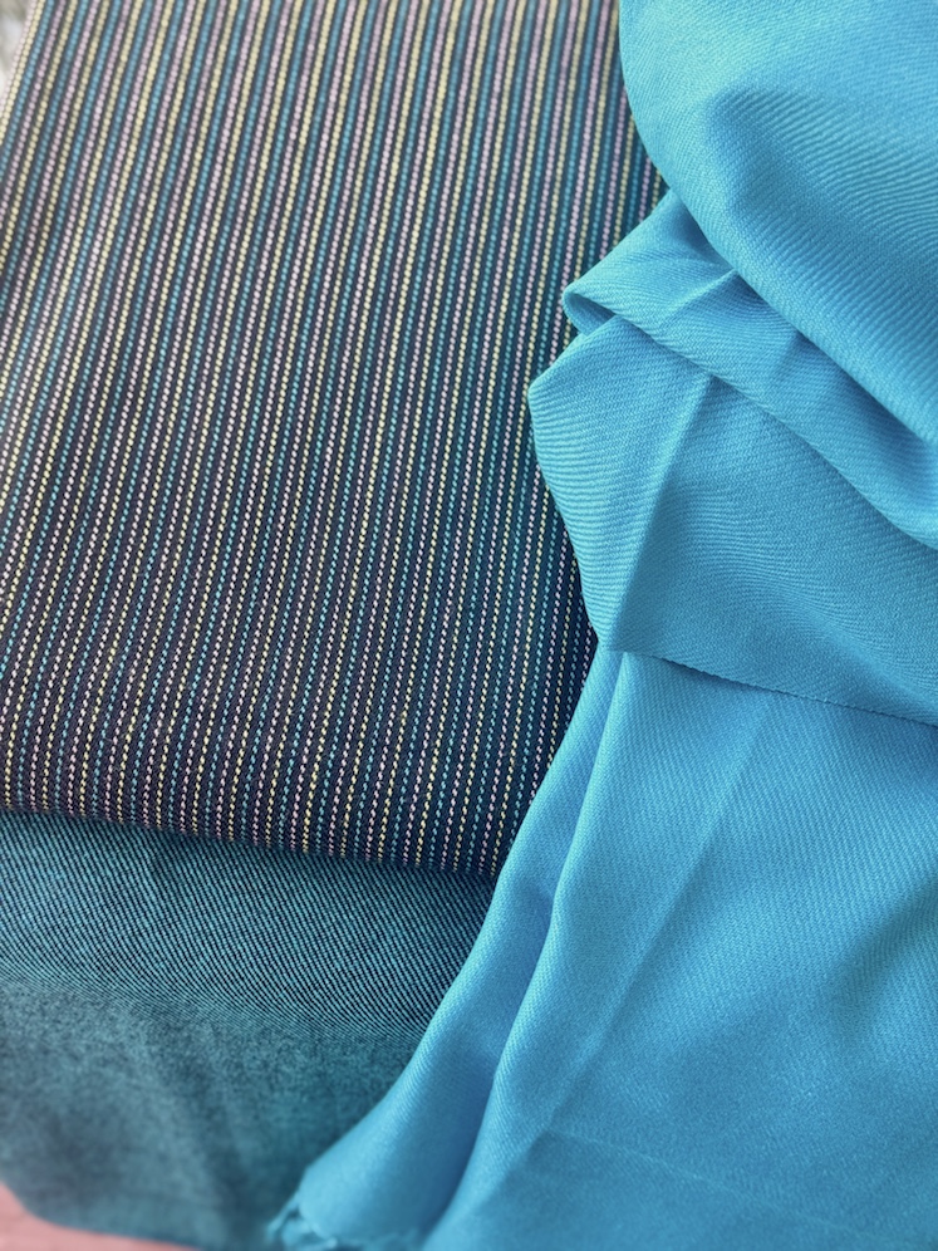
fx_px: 1734
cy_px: 626
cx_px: 469
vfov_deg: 39.7
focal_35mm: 48
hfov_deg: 30.3
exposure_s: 1/121
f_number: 1.78
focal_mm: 6.76
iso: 50
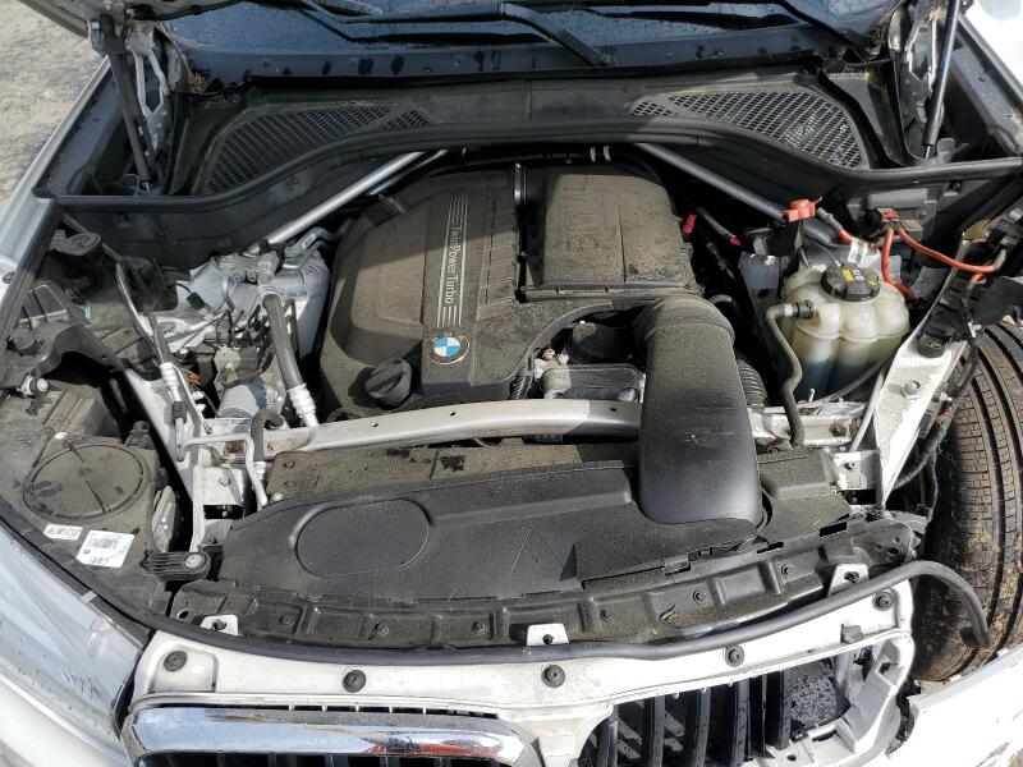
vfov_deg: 53.1
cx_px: 512
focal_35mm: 26
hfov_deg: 67.3
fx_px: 768
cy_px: 384
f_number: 1.5
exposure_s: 1/2000
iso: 50
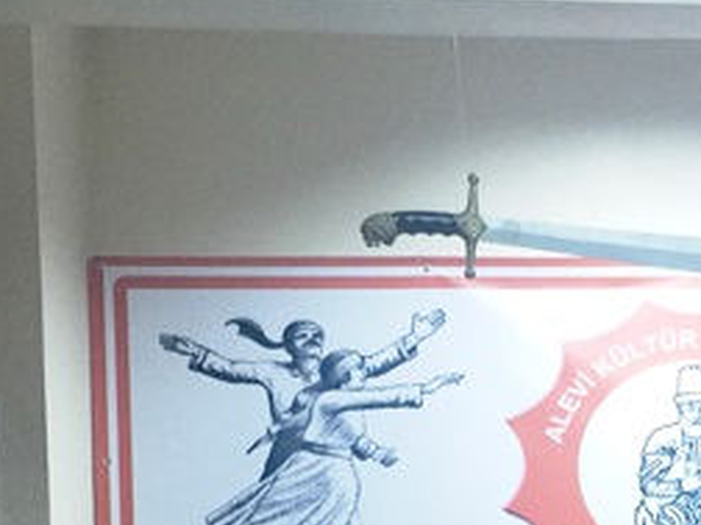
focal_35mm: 92
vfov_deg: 15.1
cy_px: 733
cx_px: 498
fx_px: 1863
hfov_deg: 21.2
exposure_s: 1/17
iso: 100
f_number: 2.2
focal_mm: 4.15
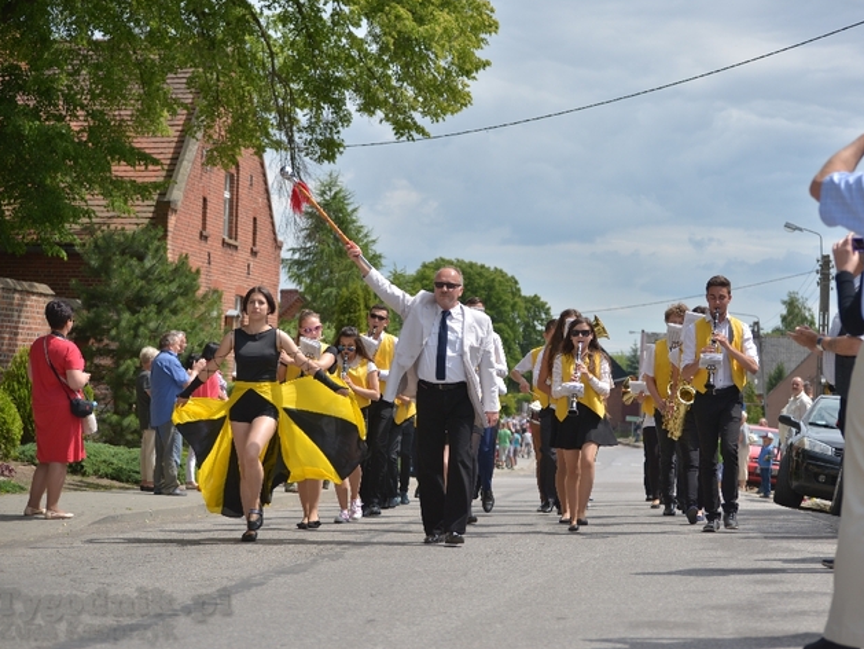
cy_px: 324
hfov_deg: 25.6
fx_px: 1897
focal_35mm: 76
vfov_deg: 19.4
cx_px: 473
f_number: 4.5
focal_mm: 70
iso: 160
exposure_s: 1/1600
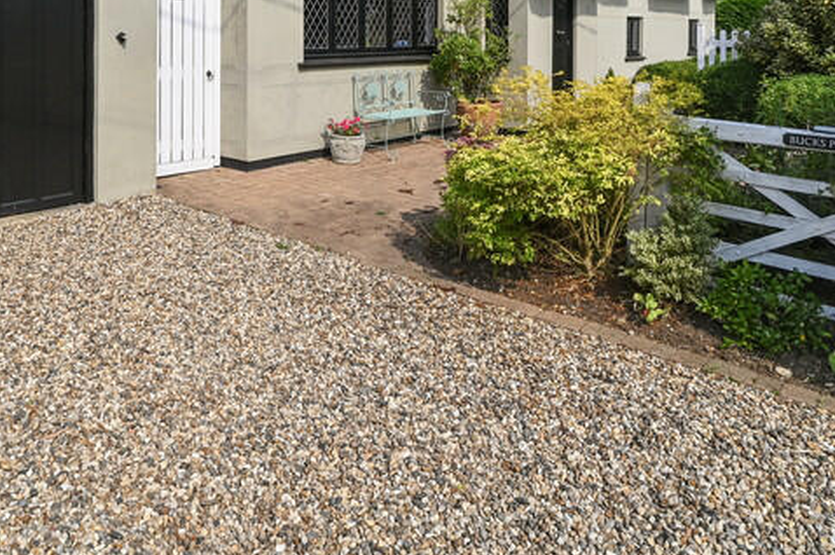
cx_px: 318
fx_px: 695
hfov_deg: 61.2
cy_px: 8
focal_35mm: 30
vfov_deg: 38.9
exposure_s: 1/640
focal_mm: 14
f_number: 13
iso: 400
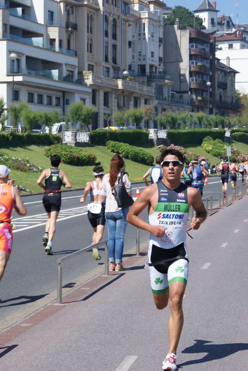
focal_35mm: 105
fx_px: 1081
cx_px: 124
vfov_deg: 19.4
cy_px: 186
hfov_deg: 13.1
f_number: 10
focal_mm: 70
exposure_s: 1/160
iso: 100
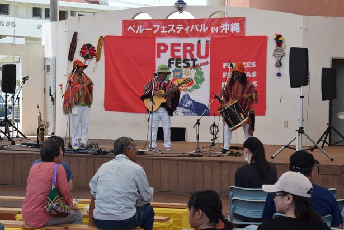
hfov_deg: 24.2
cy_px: 115
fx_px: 803
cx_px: 172
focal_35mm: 84
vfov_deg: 16.3
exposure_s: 1/1250
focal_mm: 56
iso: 1600
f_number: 9
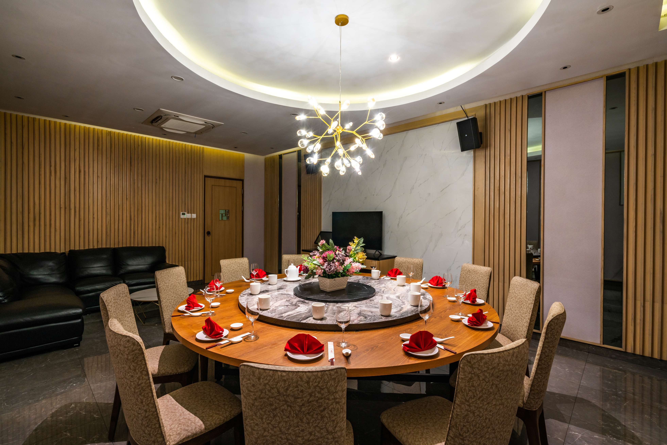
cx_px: 334
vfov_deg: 73.8
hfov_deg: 96.7
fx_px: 296
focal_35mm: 16
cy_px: 222
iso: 80
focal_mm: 16
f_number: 13
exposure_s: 1/1.25
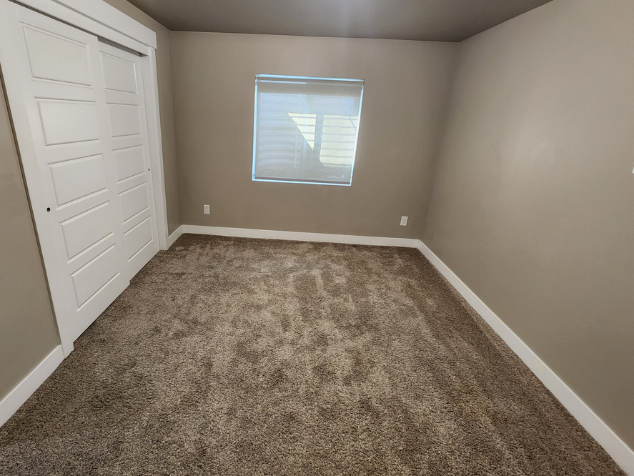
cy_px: 217
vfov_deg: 81.6
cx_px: 279
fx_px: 275
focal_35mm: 15
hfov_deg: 97.7
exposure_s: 1/40
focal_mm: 2.2
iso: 320
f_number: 2.2
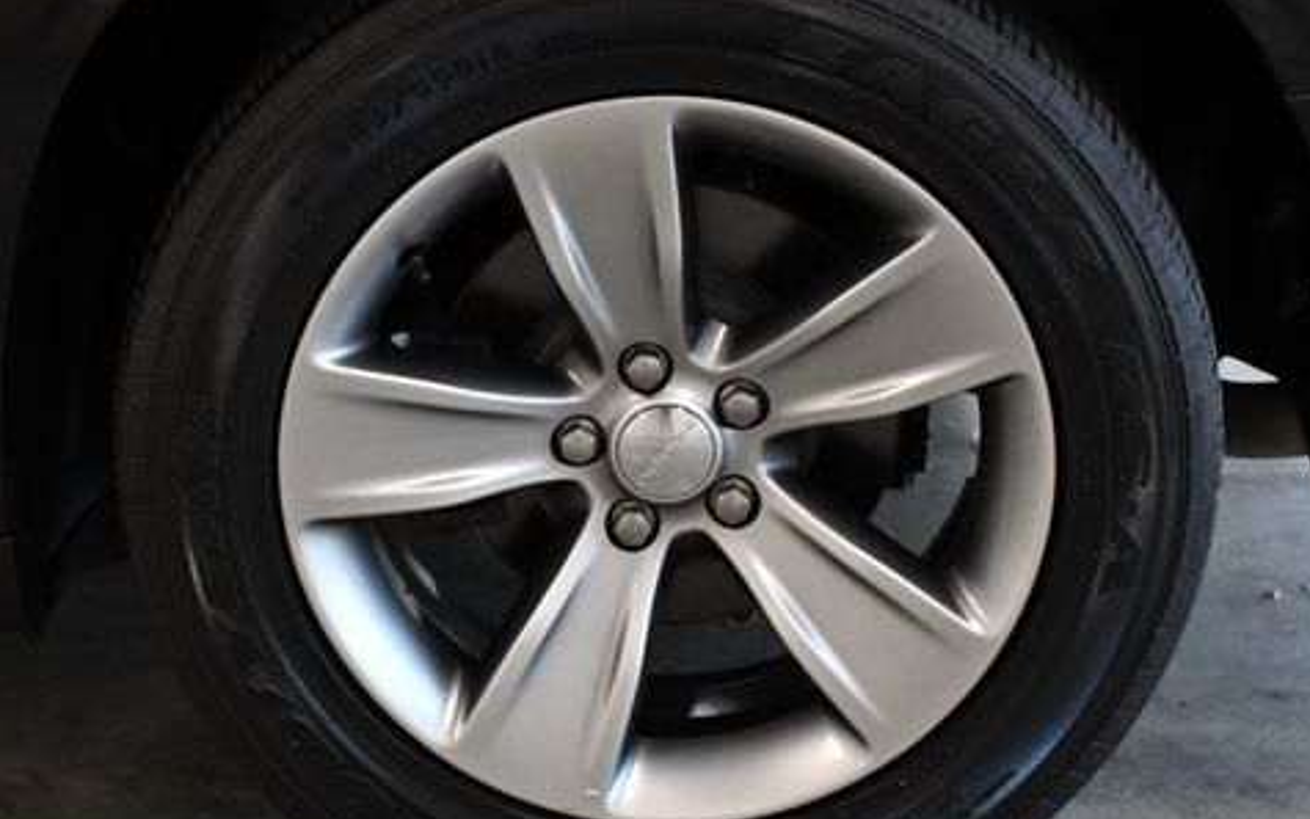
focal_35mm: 92
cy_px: 425
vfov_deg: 14.2
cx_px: 634
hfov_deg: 22.6
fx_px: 3285
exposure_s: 1/320
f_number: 9
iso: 2500
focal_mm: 45
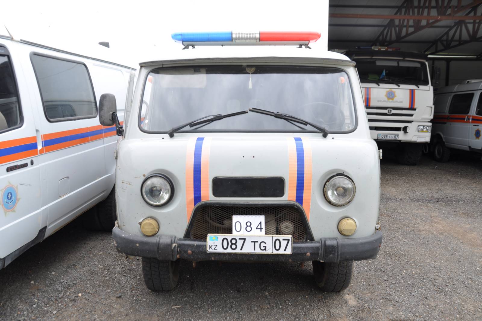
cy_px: 160
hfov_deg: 59.5
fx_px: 421
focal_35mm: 32
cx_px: 241
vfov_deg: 41.6
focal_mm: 21
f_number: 6.3
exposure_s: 1/160
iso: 200
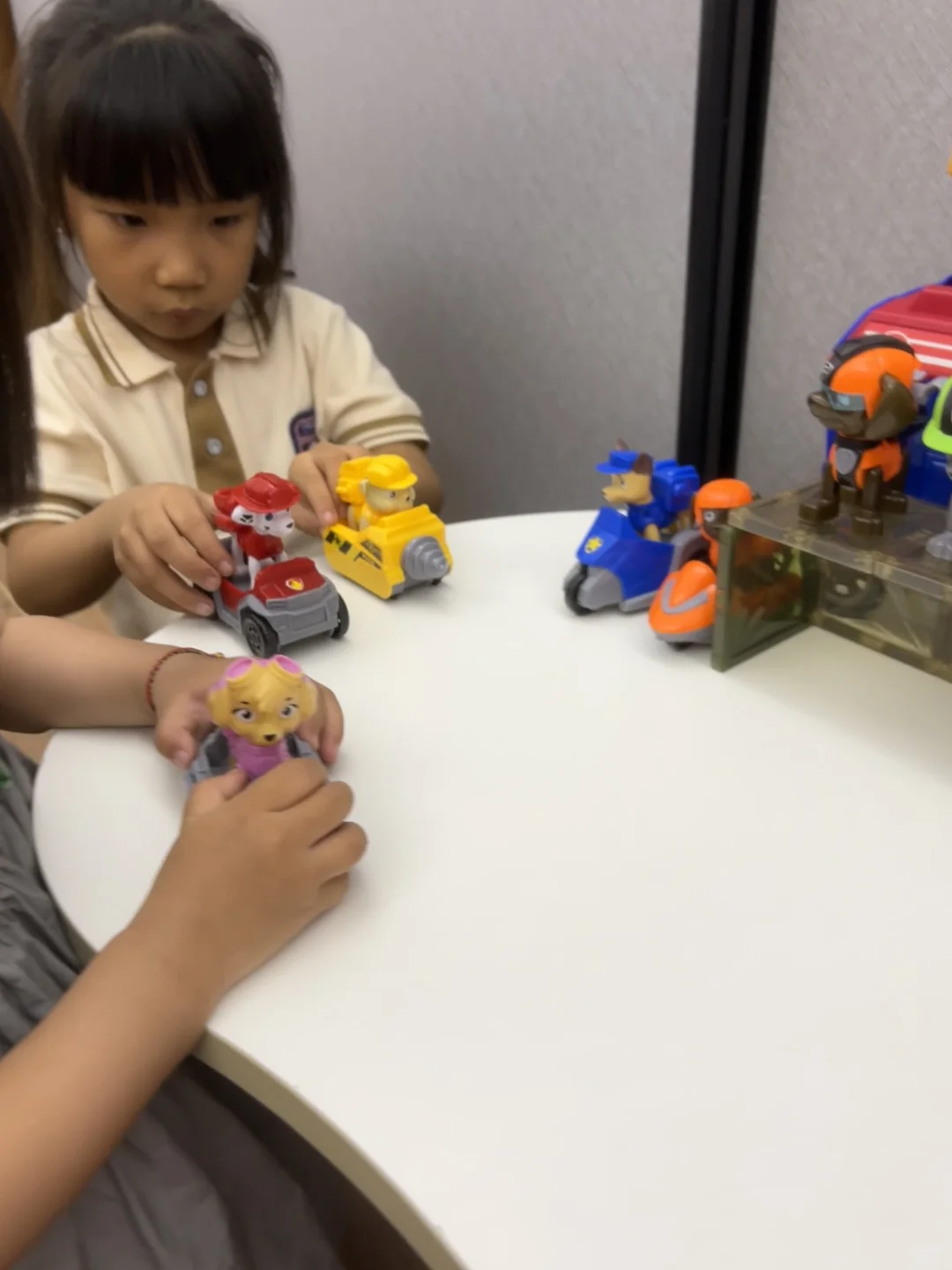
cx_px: 476
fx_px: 953
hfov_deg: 53.1
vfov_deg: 67.3
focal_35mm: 26
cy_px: 635
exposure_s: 1/50
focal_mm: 5.7
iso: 200
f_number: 1.5
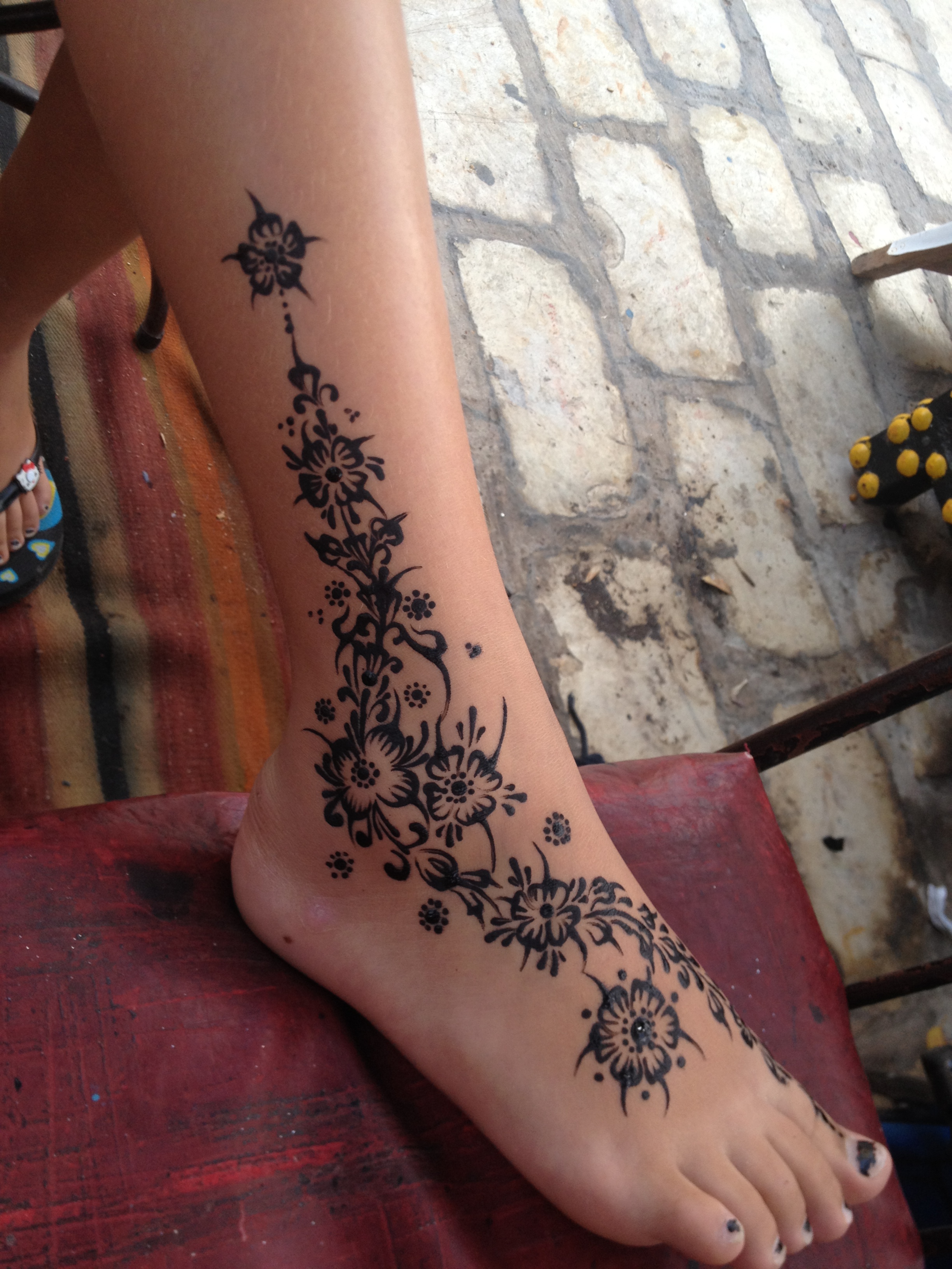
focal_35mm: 35
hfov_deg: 40.7
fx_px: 1283
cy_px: 634
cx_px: 476
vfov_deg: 52.6
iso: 64
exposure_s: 1/30
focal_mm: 4.28
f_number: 2.4
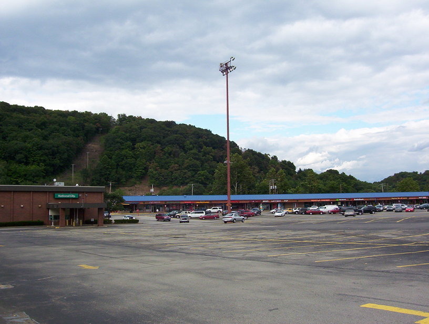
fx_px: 534
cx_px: 214
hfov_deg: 43.8
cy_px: 162
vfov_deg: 33.7
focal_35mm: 43
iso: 100
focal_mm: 5.77
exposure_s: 1/440
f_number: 5.17
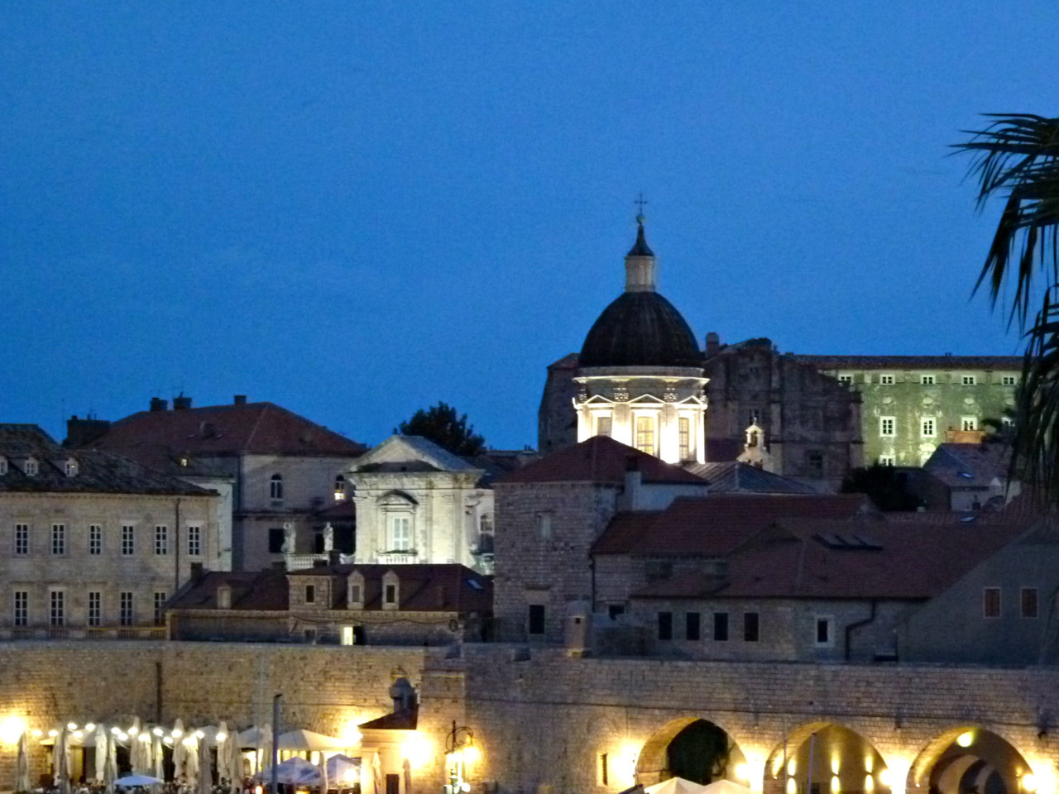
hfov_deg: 13.9
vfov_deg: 10.4
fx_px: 4344
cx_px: 530
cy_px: 397
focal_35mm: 142
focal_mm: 25.2
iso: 800
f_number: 3.6
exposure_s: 1/8
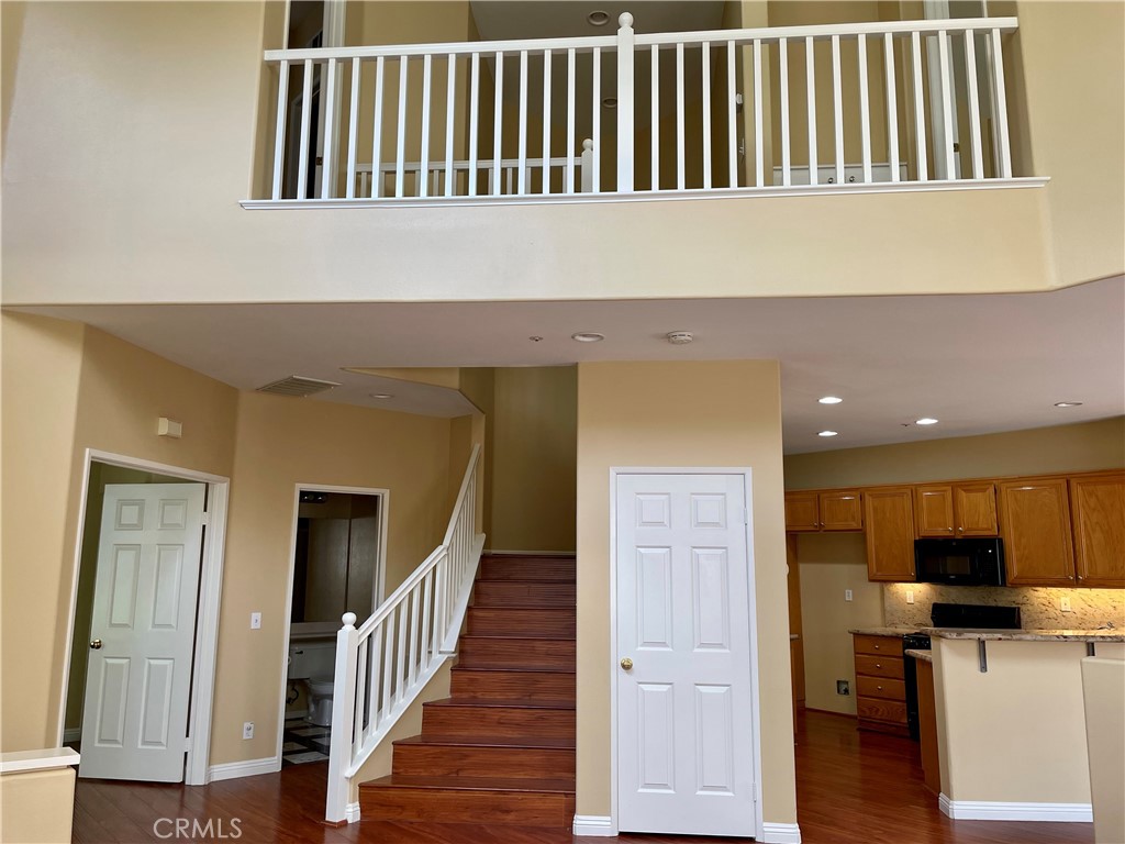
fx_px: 845
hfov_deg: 67.3
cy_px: 422
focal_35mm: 26
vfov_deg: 53.1
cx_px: 562
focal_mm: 4.2
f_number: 1.6
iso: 80
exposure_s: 1/121
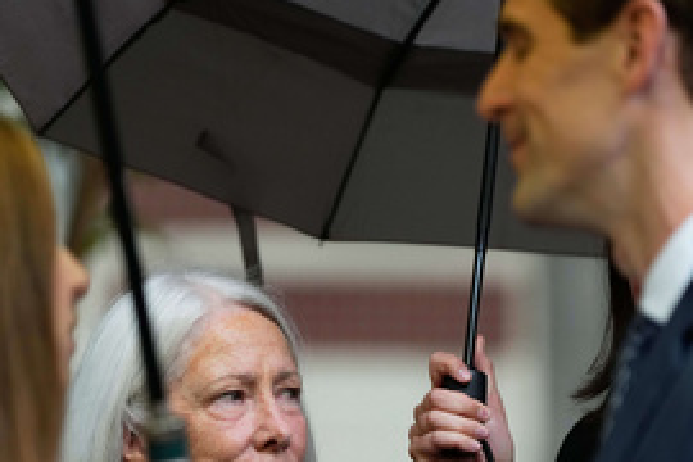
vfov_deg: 4.6
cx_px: 287
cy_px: 394
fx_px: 5775
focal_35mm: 300
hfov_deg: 6.9
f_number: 2.8
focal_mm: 158
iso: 1000
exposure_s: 1/250
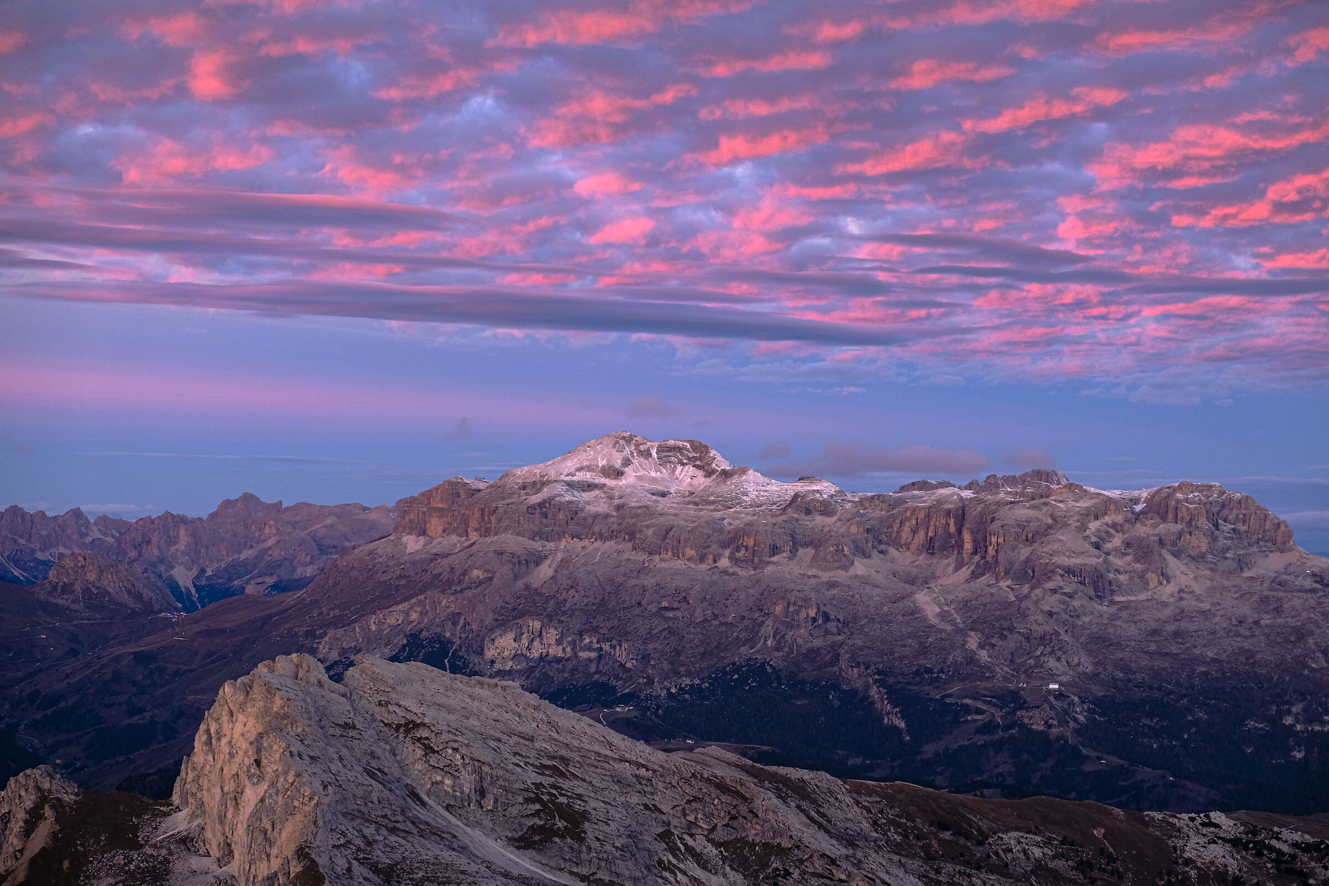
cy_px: 443
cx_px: 664
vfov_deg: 16.5
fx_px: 3064
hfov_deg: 24.5
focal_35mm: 83
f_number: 4
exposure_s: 1/60
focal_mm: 55
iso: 400
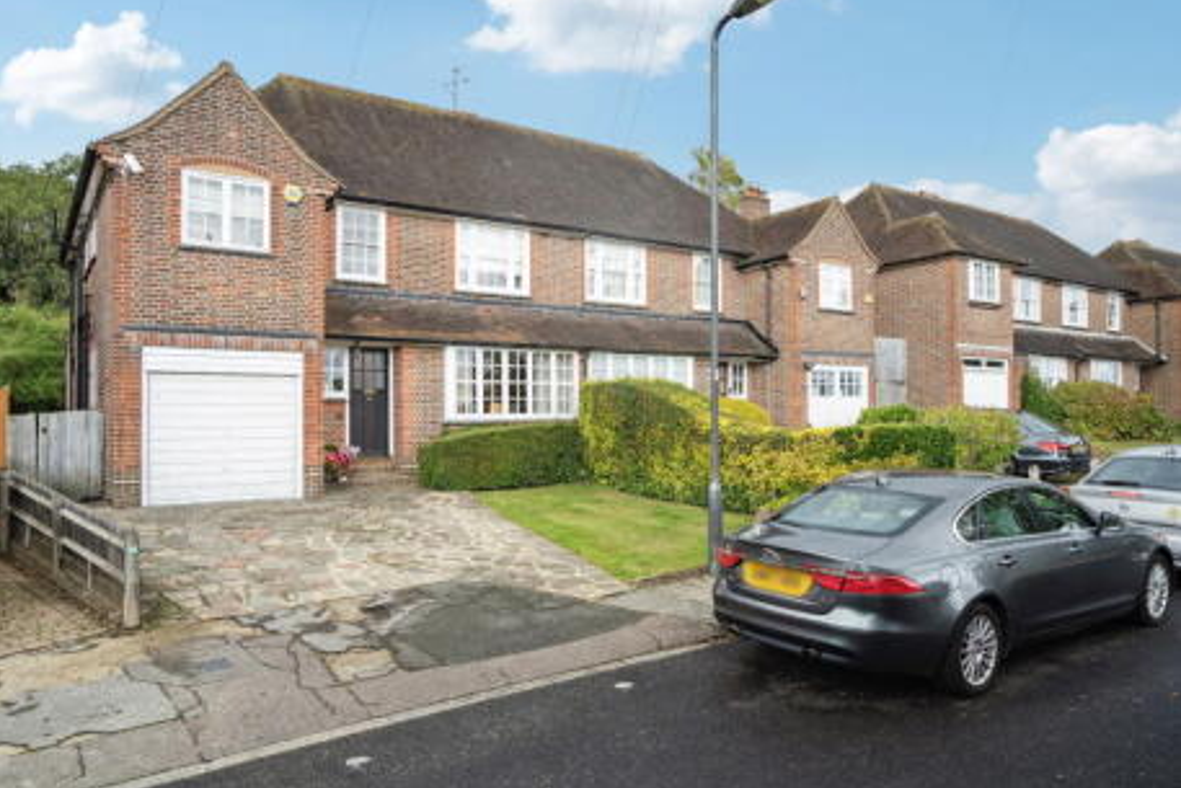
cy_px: 399
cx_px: 569
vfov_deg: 51.3
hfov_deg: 71.5
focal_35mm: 25
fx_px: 820
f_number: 6.3
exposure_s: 1/320
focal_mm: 24
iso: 640
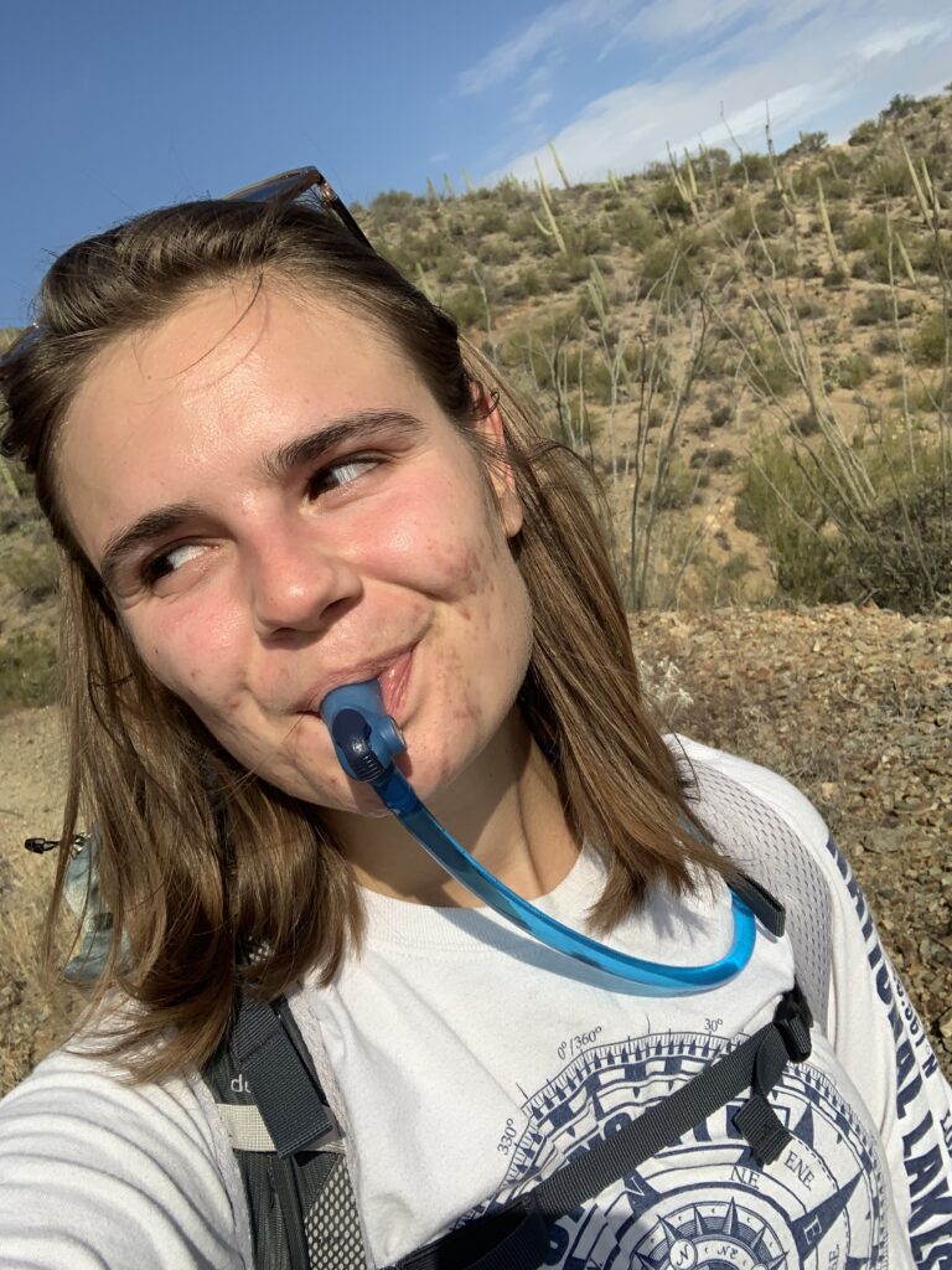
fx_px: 1173
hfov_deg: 44.2
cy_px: 635
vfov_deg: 56.8
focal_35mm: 32
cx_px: 476
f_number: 2.2
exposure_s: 1/2041
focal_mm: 2.87
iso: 16
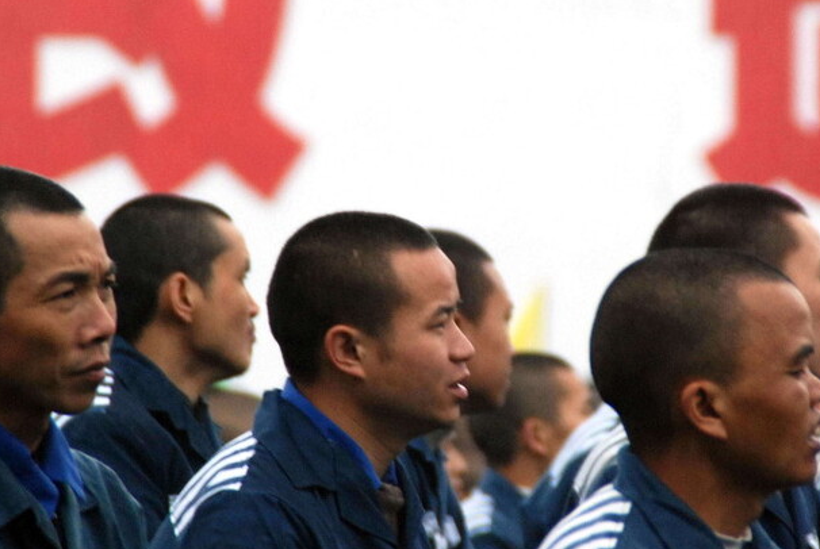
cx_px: 483
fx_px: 13550
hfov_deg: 3.5
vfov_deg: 2.3
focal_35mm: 594
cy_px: 256
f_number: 6.3
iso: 500
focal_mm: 200
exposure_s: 1/80
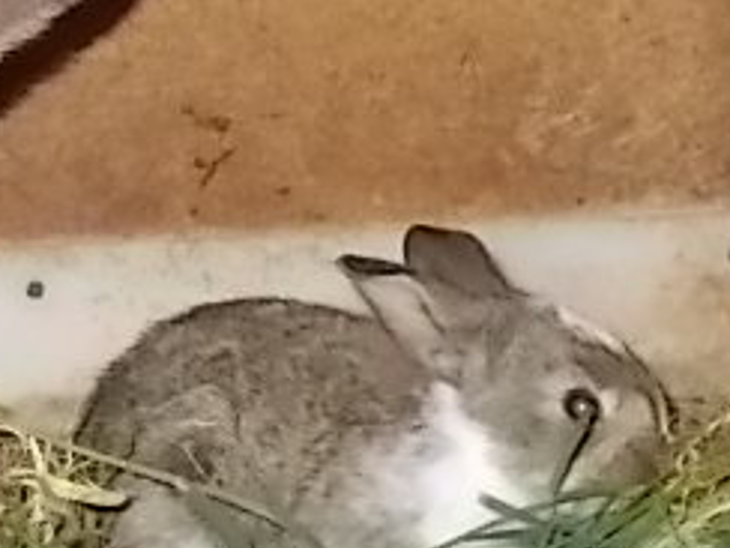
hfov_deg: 9.9
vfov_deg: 7.5
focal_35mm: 199
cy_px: 281
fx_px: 4197
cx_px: 147
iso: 320
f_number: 5.8
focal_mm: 13.5
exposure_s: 1/60
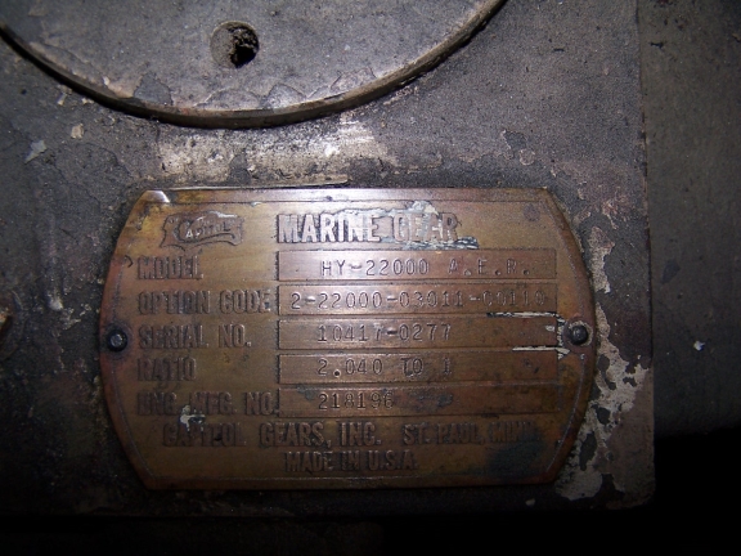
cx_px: 370
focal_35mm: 38
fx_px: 813
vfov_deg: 37.7
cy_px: 278
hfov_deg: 49.0
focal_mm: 6.3
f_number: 2.8
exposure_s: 1/60
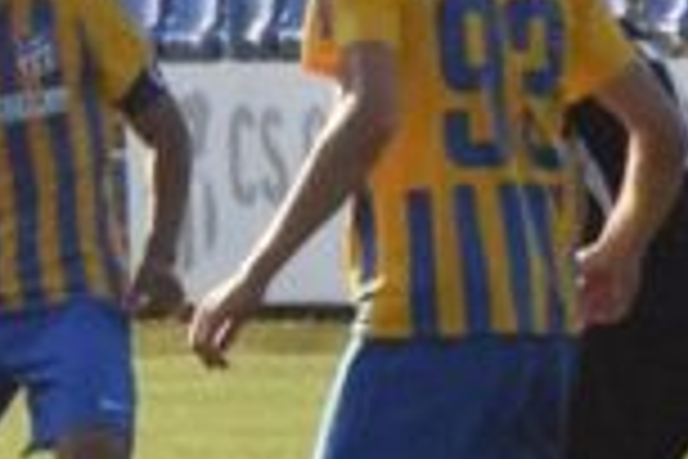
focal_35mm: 1363
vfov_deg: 1.0
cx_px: -796
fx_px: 26046
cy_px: 367
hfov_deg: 1.5
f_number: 16
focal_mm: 200
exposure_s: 1/4000
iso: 8000
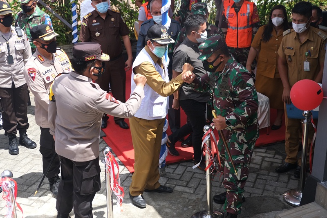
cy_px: 109
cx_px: 164
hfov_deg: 36.3
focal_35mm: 55
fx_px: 499
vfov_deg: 24.6
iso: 400
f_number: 4.5
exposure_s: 1/750
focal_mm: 36.6
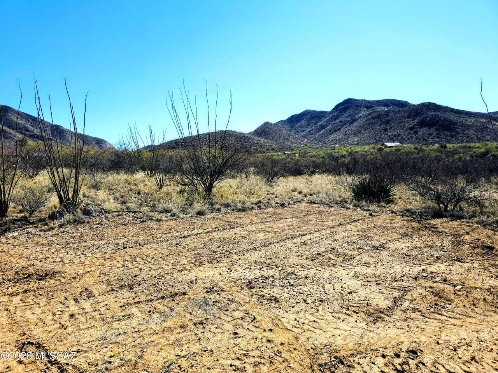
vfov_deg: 58.9
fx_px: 331
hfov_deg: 73.9
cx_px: 249
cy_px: 186
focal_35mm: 23
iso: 12
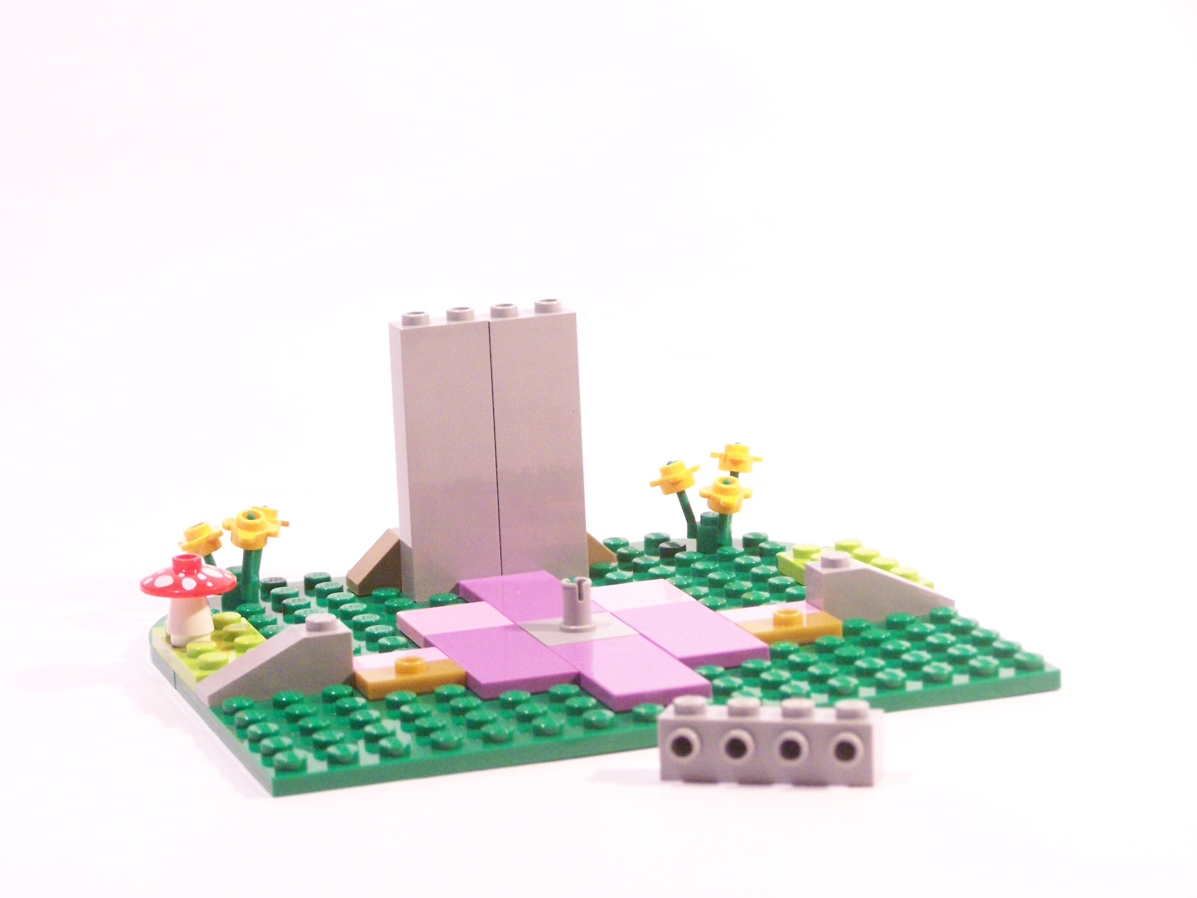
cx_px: 598
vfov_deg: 14.1
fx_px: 3631
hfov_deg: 18.7
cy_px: 449
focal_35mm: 105
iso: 400
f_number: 3.6
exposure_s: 1/30
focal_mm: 17.5
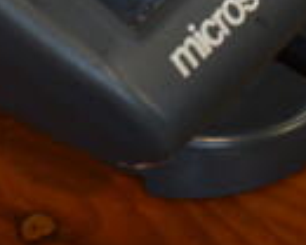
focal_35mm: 119
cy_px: -207
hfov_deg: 16.2
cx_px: 129
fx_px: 1078
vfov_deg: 11.9
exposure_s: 1/30
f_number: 3.5
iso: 1100
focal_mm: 18
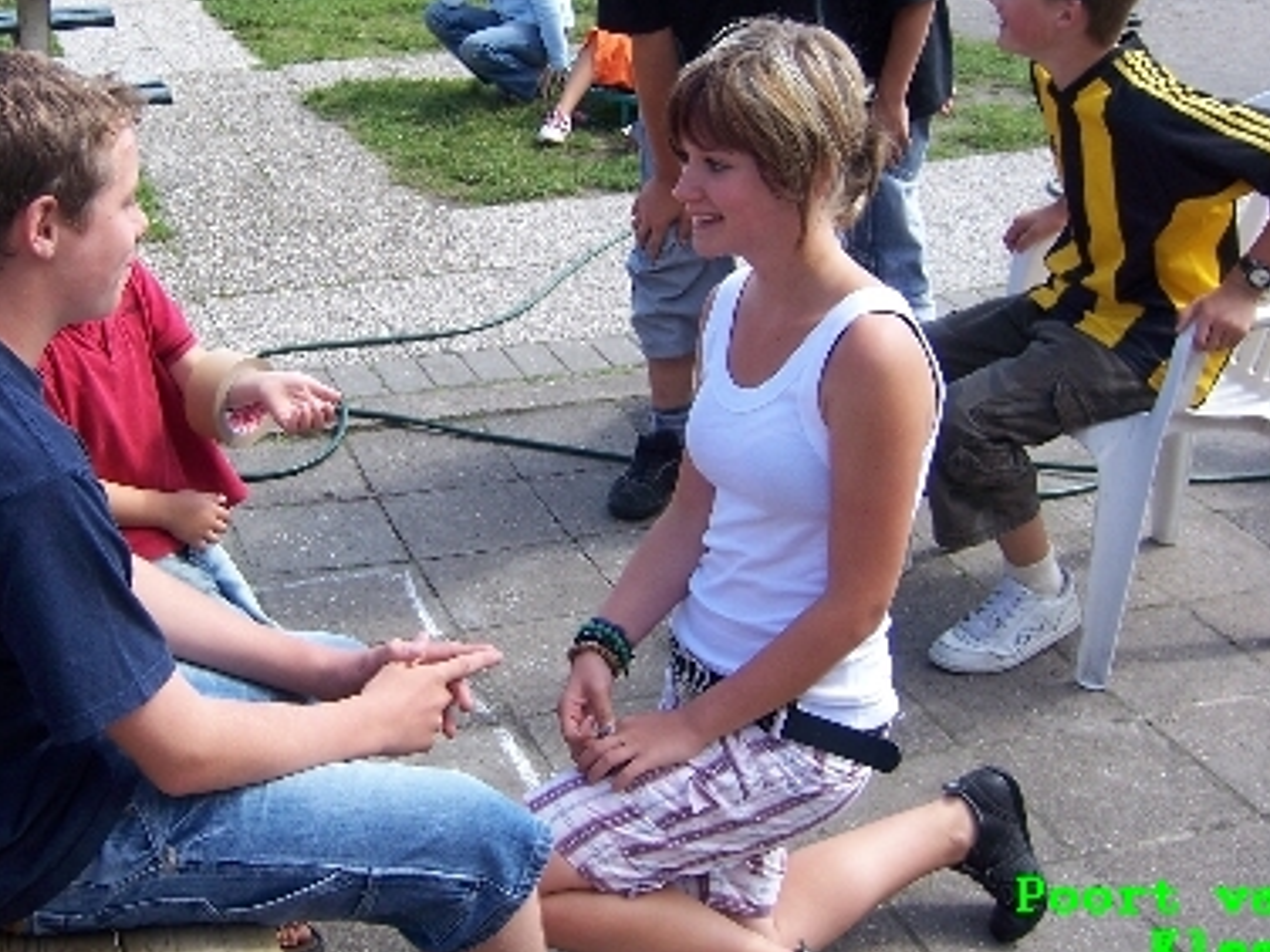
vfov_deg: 29.5
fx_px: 1798
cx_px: 456
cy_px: 327
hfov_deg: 38.6
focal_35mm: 49
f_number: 2.8
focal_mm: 6.2
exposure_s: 1/400
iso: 80
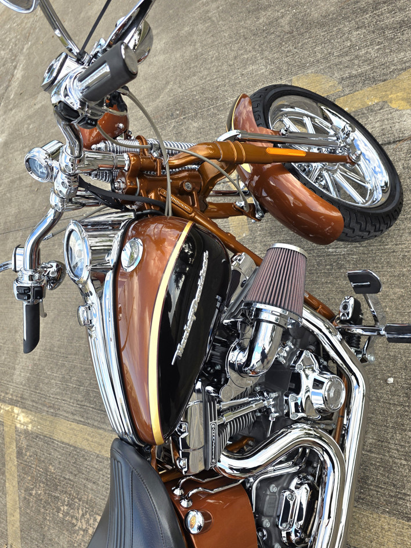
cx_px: 209
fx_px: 412
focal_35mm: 26
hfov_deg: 53.1
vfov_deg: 67.3
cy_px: 285
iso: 25
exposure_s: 1/370
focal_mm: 6.3
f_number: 1.7
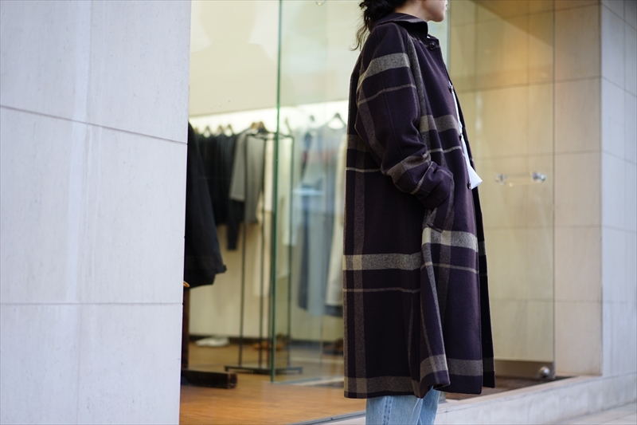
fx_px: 973
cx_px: 318
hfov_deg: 36.3
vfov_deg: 24.6
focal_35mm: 55
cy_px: 212
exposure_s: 1/60
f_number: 1.8
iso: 100
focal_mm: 55
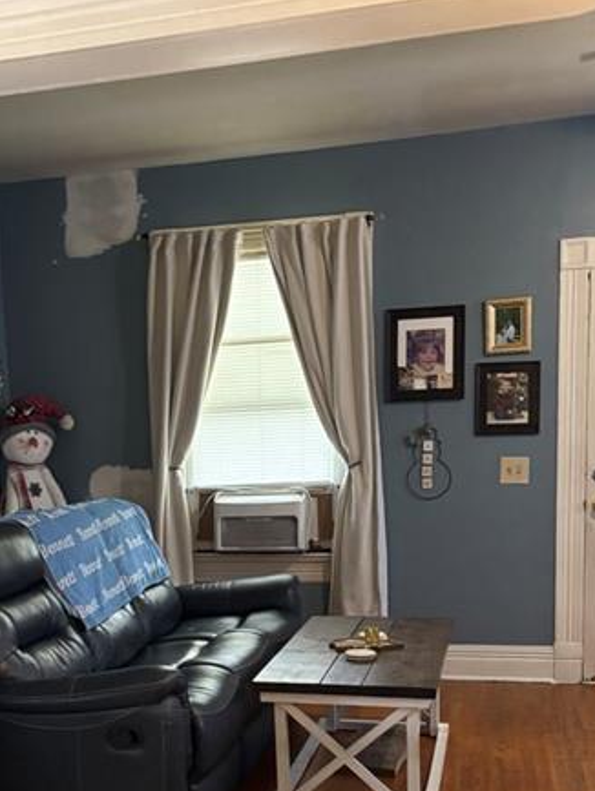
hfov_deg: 31.0
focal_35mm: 46
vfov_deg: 39.9
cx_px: 144
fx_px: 1053
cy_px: 605
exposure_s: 1/40
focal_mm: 5.96
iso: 640
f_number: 1.6
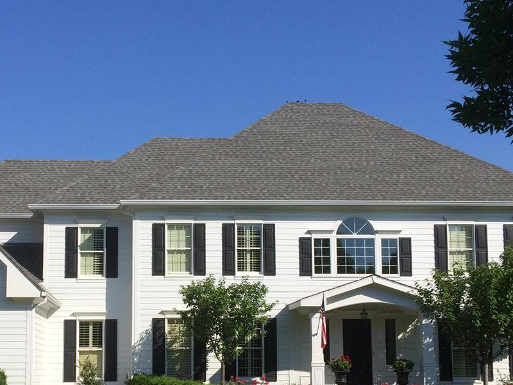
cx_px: 181
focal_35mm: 58
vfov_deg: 25.0
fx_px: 860
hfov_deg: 33.0
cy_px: 276
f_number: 2.2
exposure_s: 1/2933
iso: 32
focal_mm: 4.15
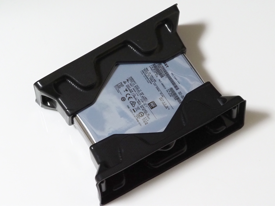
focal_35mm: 120
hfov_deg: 16.4
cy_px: 103
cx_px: 138
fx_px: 953
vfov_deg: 12.3
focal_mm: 60
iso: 6400
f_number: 5.6
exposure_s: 1/125
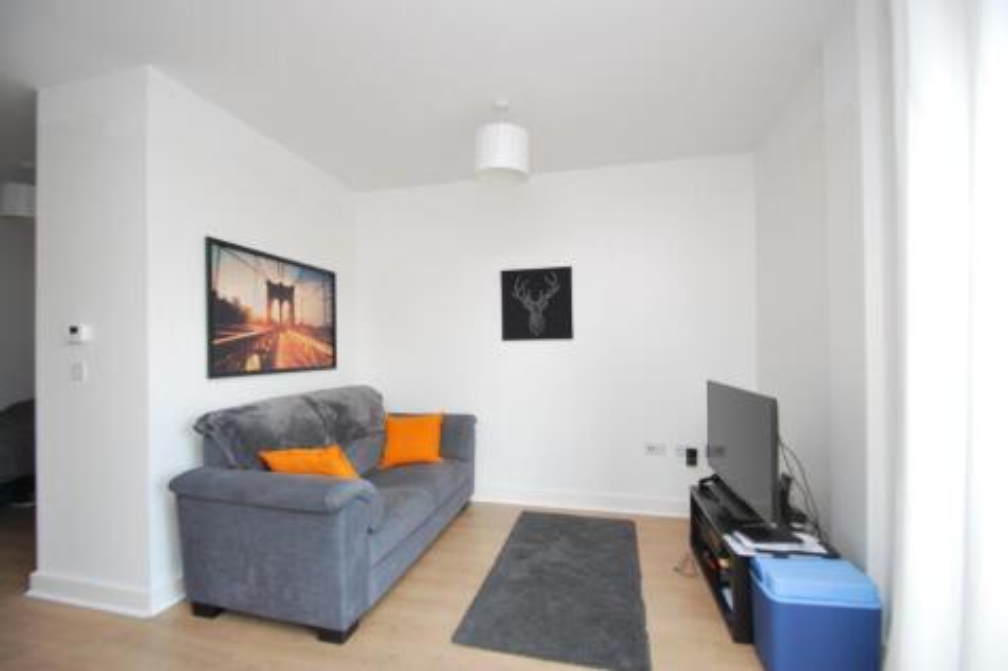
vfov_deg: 77.3
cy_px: 336
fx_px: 420
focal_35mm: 15
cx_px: 504
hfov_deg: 100.4
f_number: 3.5
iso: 250
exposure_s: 1/30
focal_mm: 10
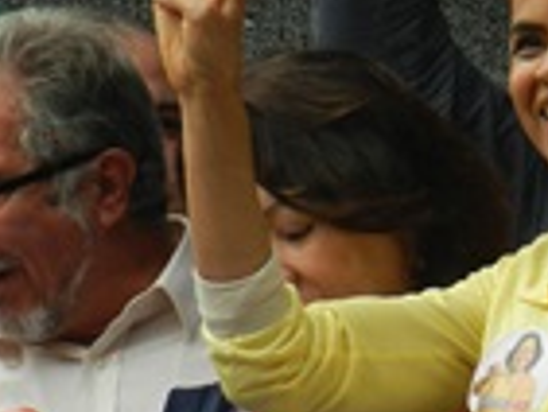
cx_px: 408
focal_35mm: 407
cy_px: 352
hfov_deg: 4.9
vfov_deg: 3.7
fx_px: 6449
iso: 160
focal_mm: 20.5
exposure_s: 1/400
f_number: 4.8
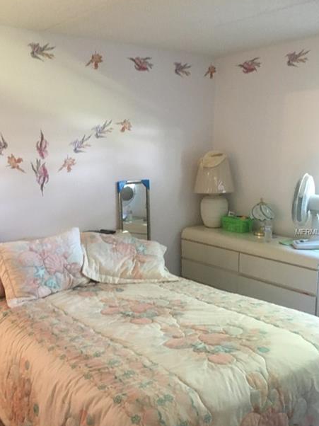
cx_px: 124
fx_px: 455
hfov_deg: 38.4
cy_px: 232
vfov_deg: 50.1
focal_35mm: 37
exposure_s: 1/15
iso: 200
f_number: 2.2
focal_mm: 4.15
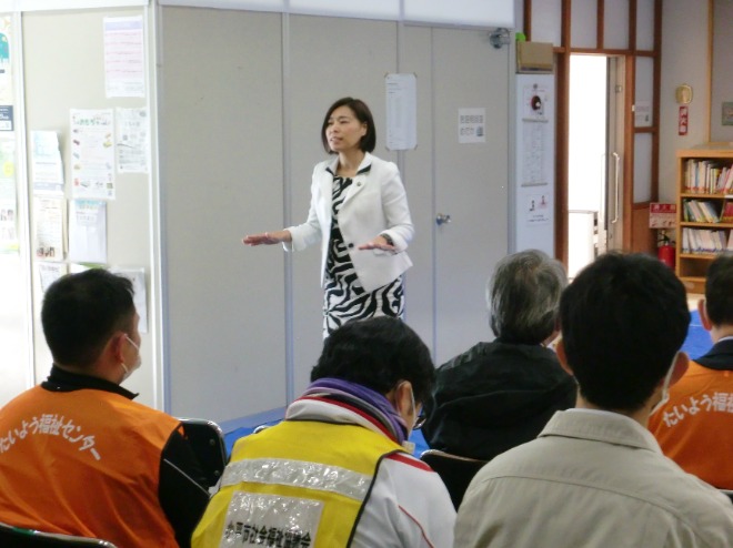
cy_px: 274
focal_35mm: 67
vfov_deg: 21.9
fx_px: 1418
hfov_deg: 29.0
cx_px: 366
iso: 400
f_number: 4.3
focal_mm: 11.16
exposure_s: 1/30
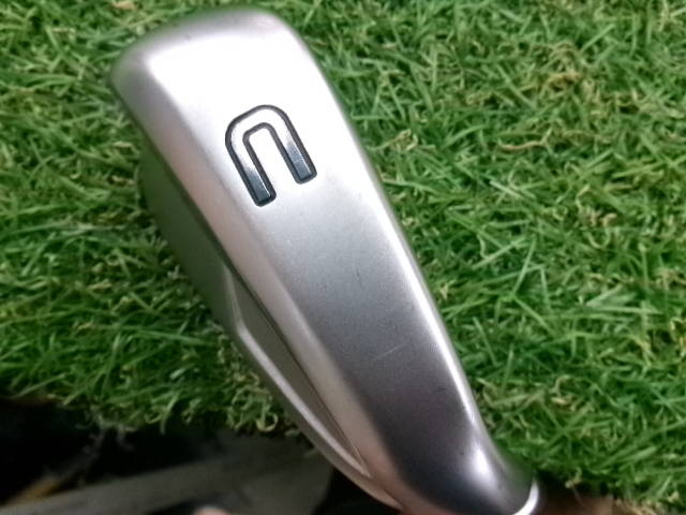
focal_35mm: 28
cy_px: 258
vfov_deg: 49.7
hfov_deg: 63.4
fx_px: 555
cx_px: 343
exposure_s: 1/45
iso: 800
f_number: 3.9
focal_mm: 5.1
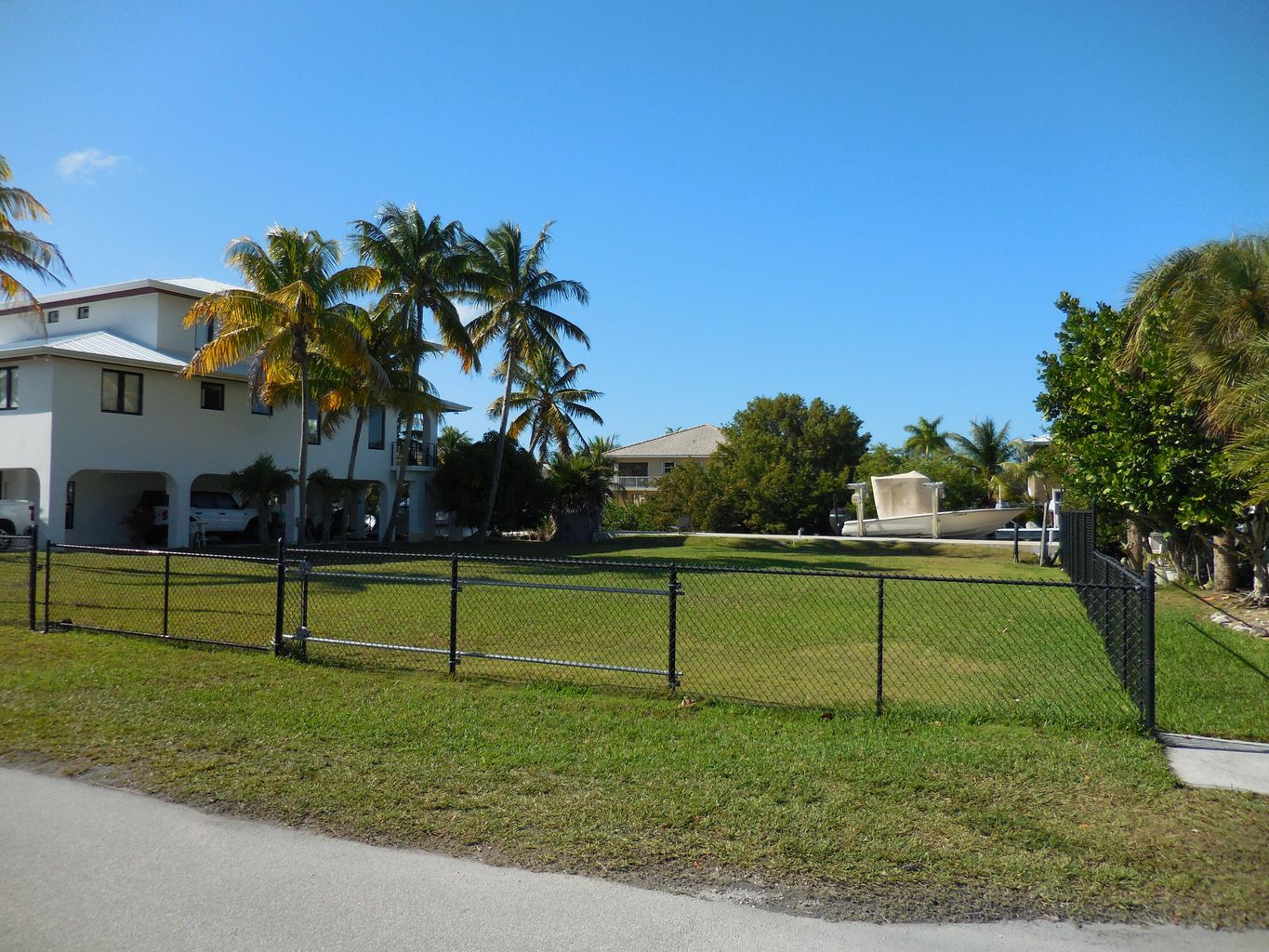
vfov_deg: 54.9
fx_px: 917
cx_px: 634
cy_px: 476
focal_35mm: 25
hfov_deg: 69.4
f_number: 6.6
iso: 125
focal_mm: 4.5
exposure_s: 1/640
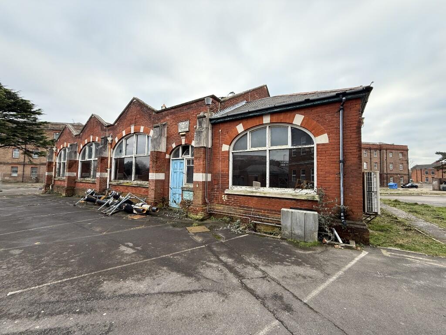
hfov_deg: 102.1
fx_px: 180
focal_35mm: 14
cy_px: 168
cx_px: 223
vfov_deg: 85.7
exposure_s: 1/99
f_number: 2.2
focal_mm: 2.22
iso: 80
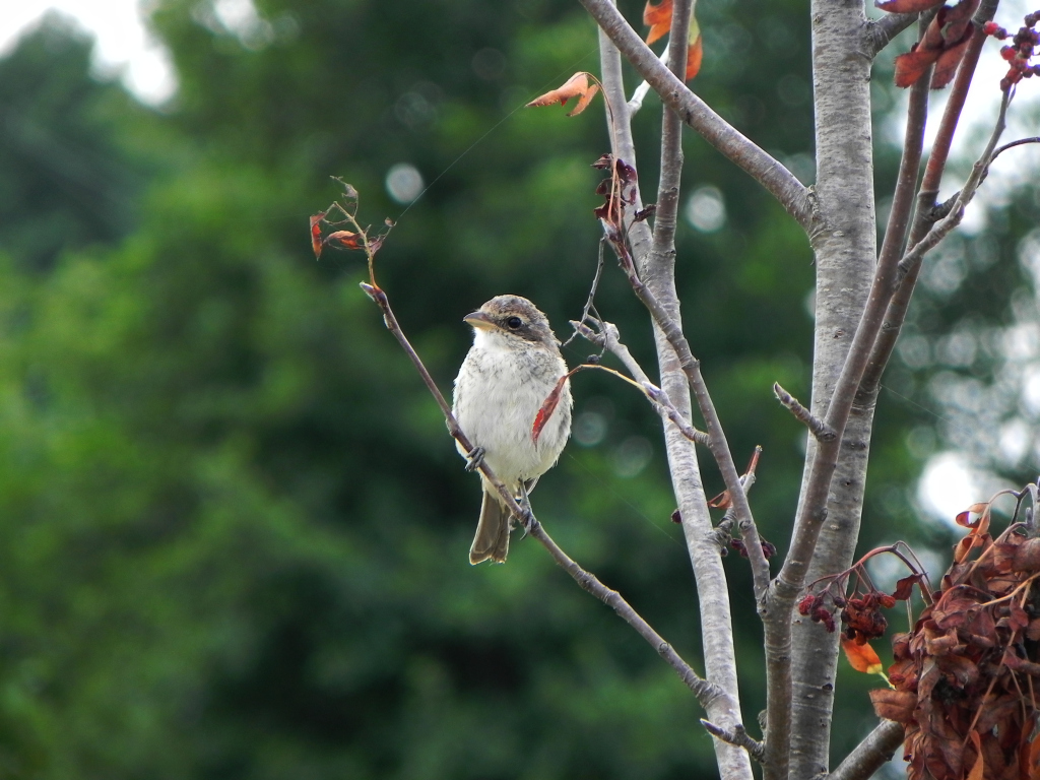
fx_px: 14451
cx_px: 520
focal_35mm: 481
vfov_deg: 3.1
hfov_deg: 4.1
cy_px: 390
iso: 160
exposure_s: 1/165
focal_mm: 85.6
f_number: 5
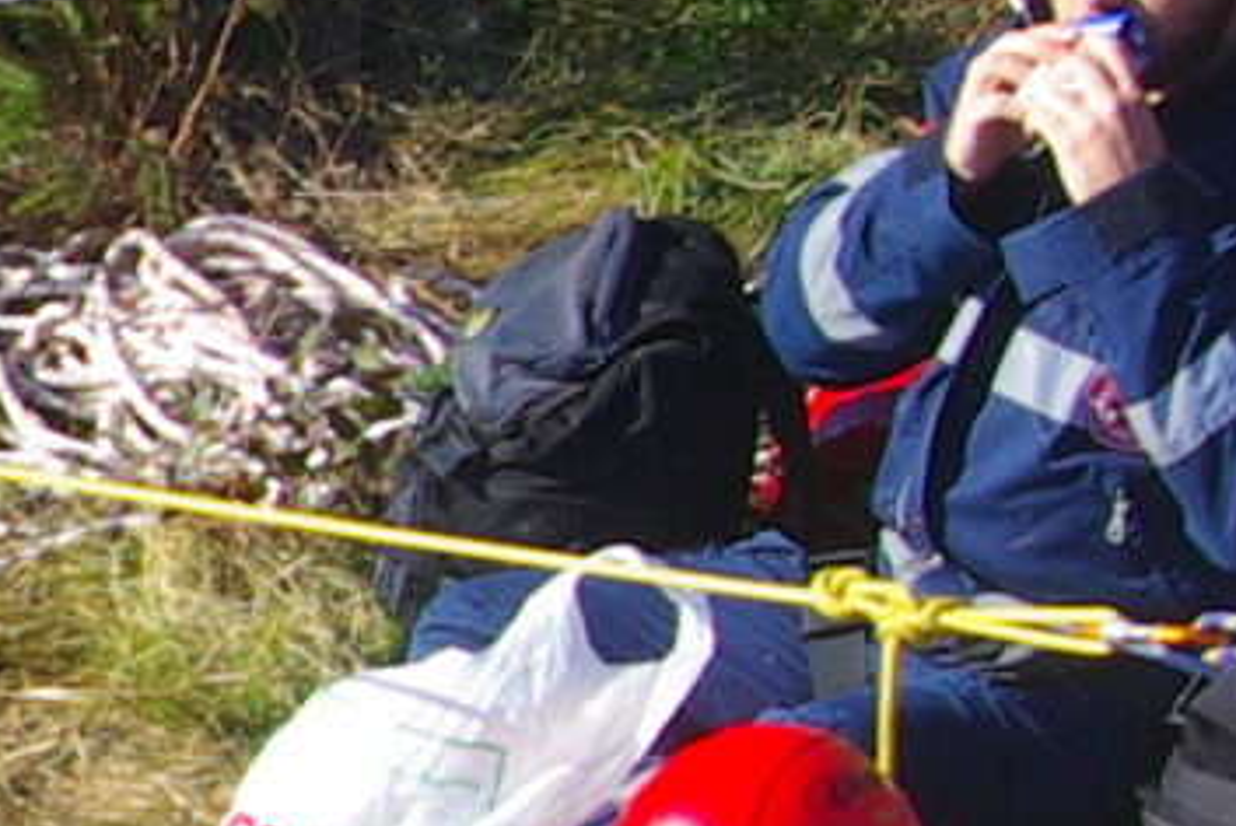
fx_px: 11601
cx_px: -1880
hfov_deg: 5.8
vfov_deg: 4.1
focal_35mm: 338
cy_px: 340
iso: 100
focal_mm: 31
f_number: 6.7
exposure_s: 1/125
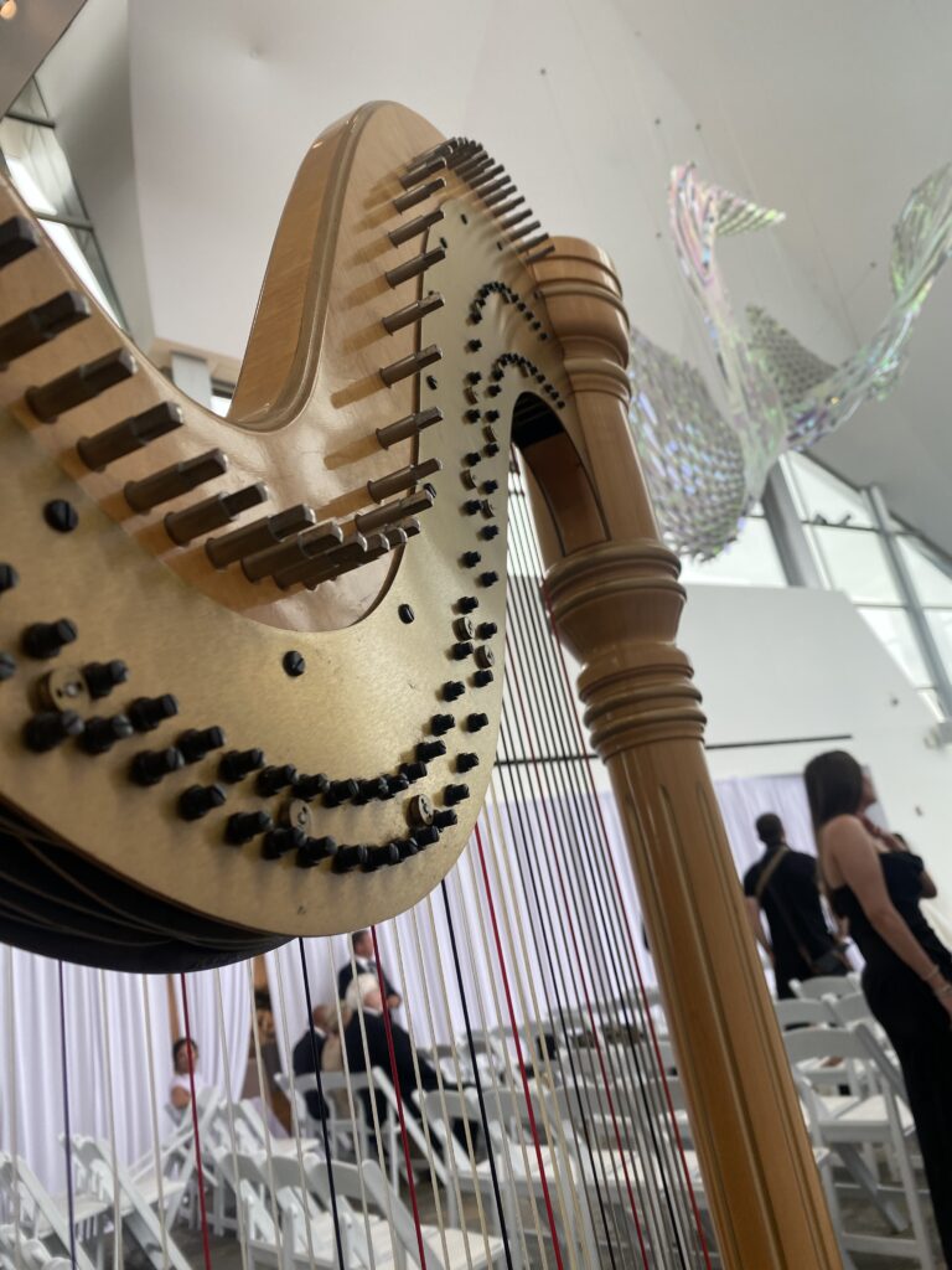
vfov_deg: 67.3
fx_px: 953
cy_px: 635
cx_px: 476
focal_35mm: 26
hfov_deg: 53.1
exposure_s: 1/122
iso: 40
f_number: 1.8
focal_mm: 4.25
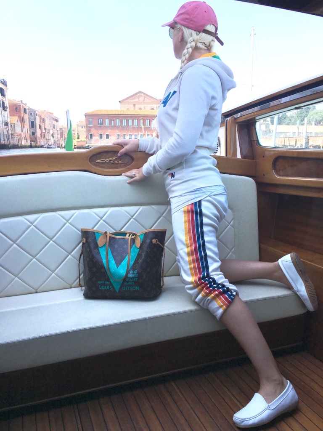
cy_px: 216
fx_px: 361
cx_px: 162
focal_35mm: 29
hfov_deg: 48.2
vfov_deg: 61.7
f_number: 2.2
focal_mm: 4.15
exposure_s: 1/651
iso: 25
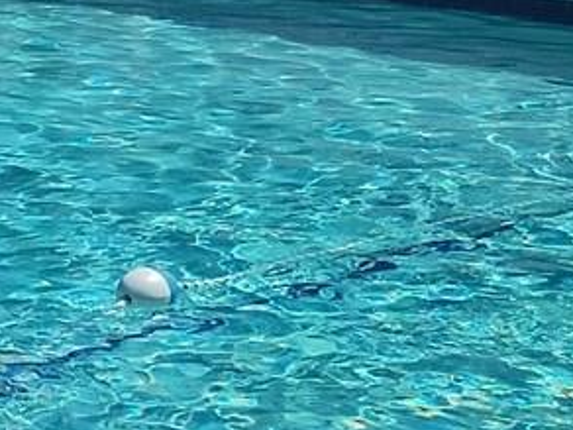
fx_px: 2268
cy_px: -82
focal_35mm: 137
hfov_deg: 11.6
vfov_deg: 10.6
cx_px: -850
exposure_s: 1/7892
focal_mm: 4.71
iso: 101
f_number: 1.7
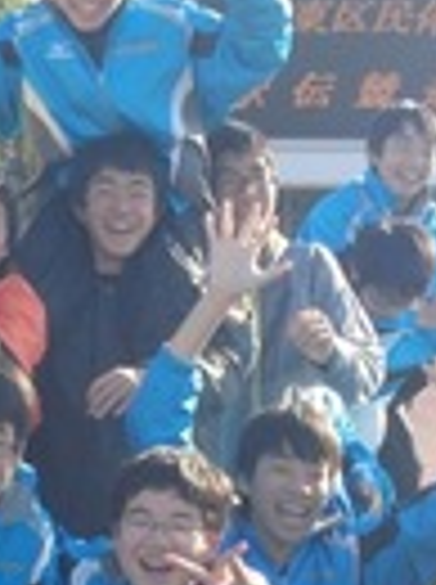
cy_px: 410
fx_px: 2393
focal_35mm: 142
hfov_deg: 10.4
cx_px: 85
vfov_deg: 13.9
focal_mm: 8.3
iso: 125
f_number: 4.9
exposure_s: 1/200
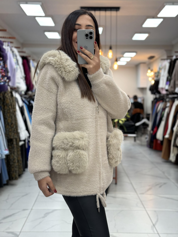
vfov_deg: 39.7
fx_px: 329
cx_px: 89
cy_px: 118
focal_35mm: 48
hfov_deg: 30.3
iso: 64
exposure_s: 1/50
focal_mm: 6.76
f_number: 1.78
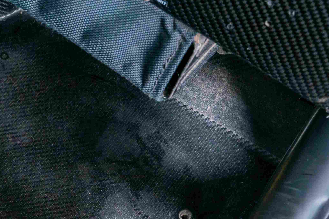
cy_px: 298
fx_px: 1014
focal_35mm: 111
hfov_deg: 17.6
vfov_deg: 11.9
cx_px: -53
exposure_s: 1/10
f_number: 10
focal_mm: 38
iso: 200
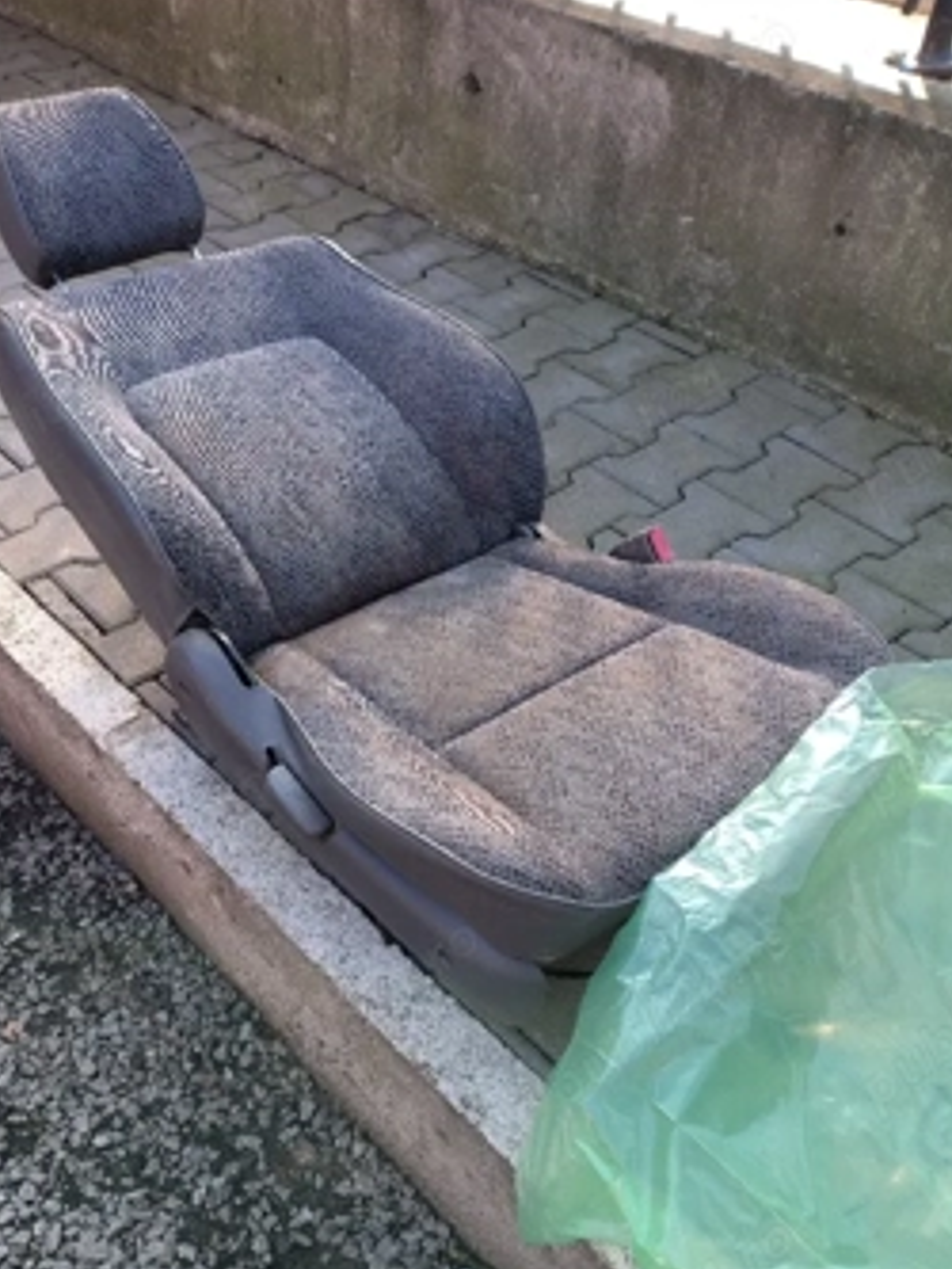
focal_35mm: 30
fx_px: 1099
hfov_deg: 46.6
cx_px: 396
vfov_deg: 59.5
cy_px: 751
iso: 143
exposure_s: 1/149
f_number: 1.7
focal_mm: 4.71
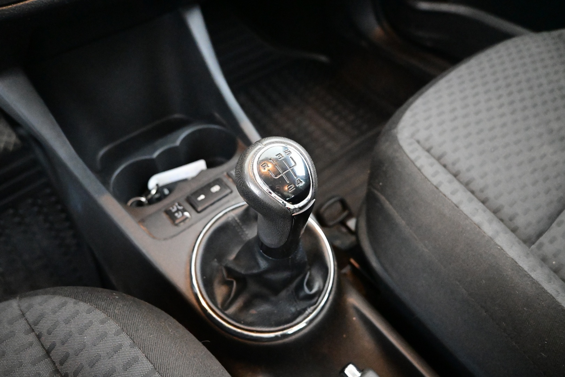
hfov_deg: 73.7
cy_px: 188
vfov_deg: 53.1
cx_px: 282
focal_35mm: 24
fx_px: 377
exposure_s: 1/25
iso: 12800
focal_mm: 16
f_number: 3.5
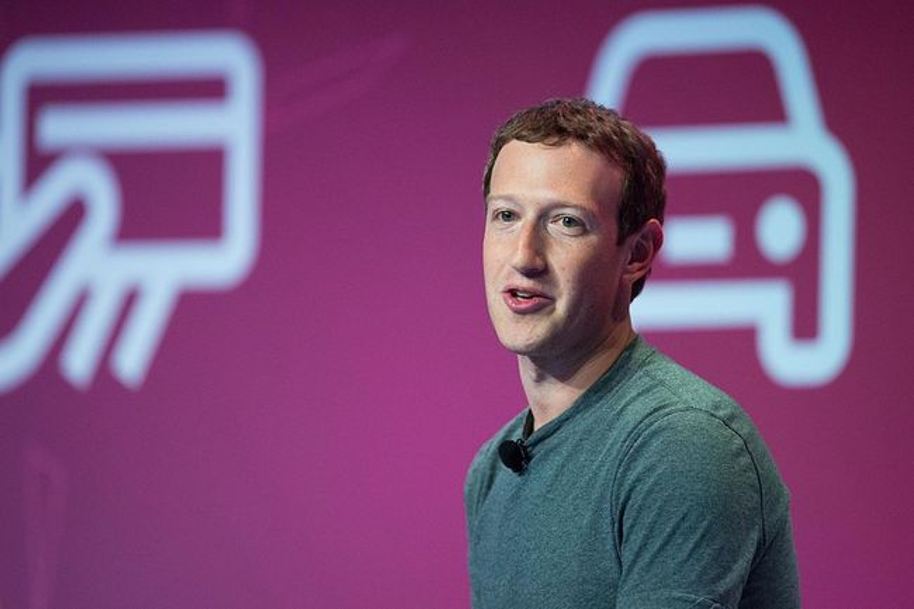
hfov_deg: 5.2
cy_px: 304
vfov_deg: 3.4
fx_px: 10152
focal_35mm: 400
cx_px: 457
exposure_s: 1/1000
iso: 3200
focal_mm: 400
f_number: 3.2
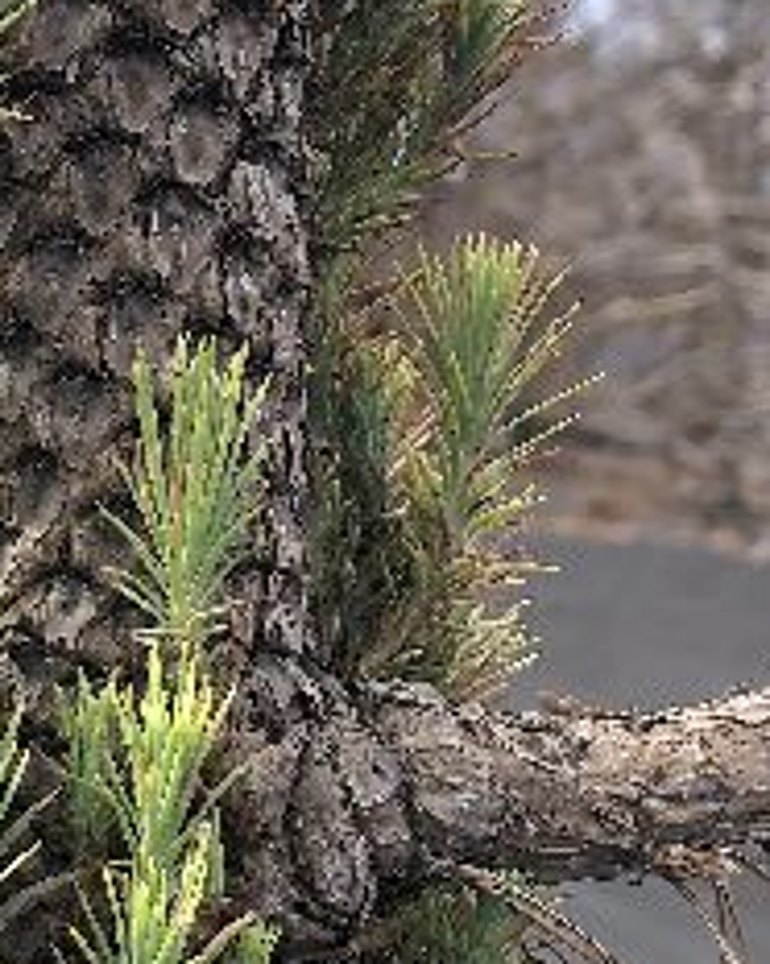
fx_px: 2681
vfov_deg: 20.4
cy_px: 397
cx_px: -75
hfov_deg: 15.9
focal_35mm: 94
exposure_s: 1/759
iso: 20
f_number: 1.8
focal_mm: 4
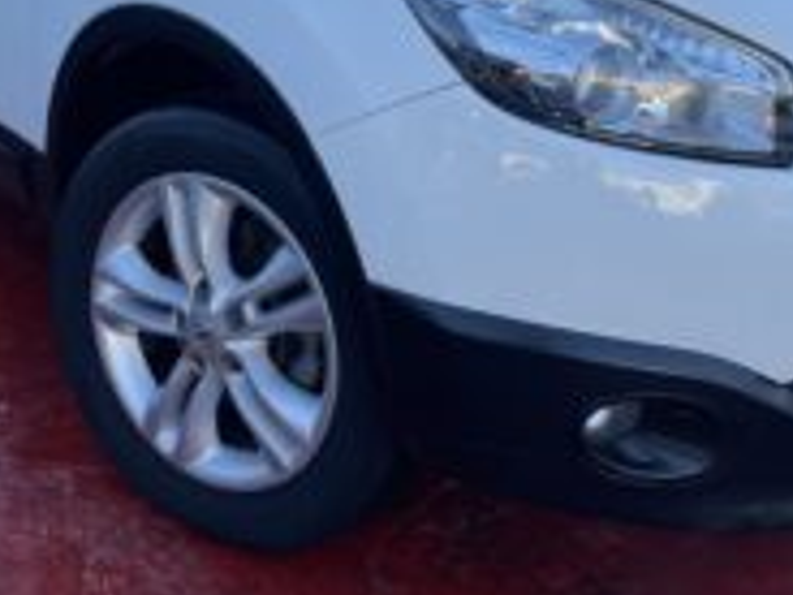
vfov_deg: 26.7
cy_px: 67
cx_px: 442
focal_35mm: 53
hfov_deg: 36.1
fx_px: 1214
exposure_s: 1/694
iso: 32
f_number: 1.6
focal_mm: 4.2
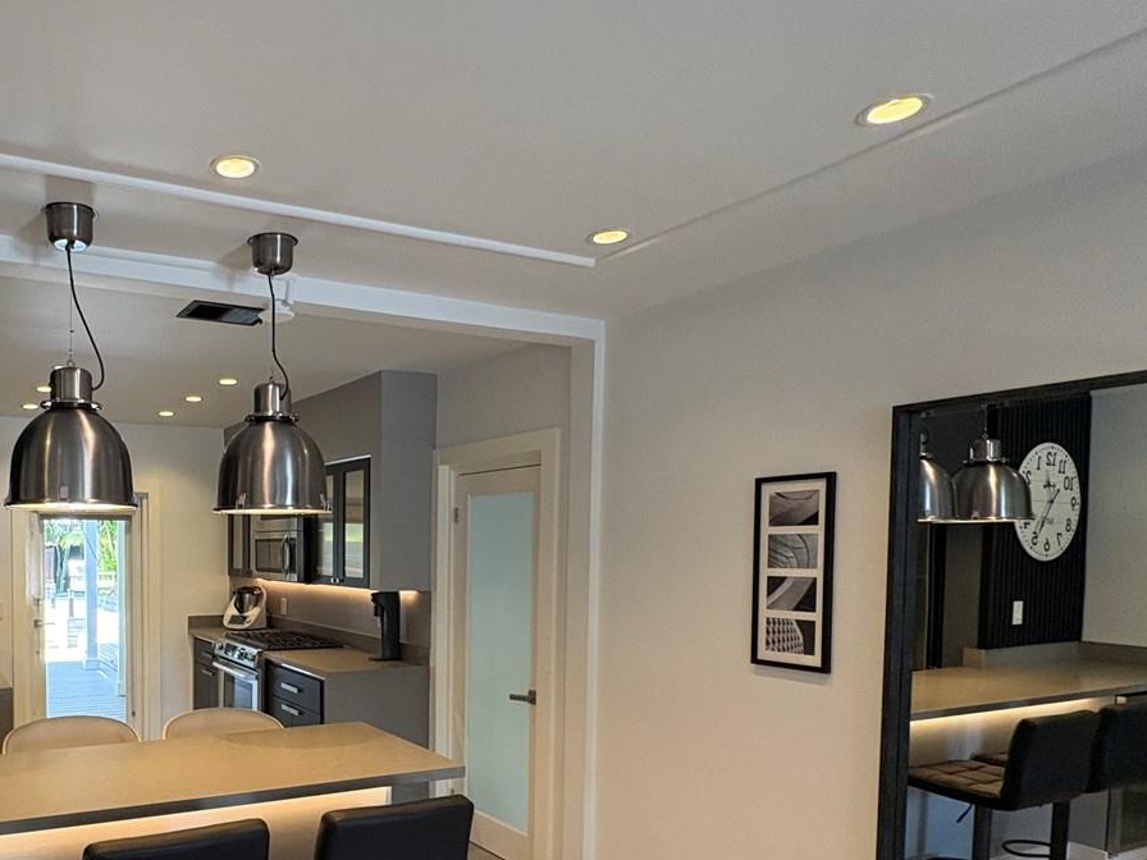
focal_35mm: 25
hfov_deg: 64.1
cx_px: 251
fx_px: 828
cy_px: 584
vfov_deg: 53.6
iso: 320
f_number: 2.2
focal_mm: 2.22
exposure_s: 1/120
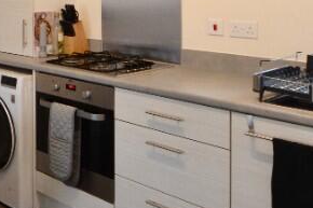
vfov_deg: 24.1
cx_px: -11
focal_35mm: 53
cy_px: -11
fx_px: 461
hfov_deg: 33.8
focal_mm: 10
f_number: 3.5
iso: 800
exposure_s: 1/60
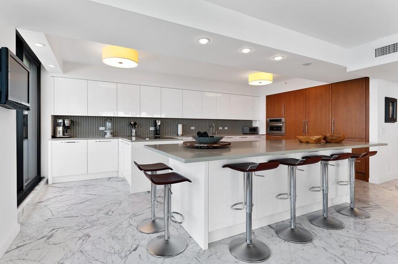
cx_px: 199
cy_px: 132
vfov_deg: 67.3
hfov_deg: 90.1
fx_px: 199
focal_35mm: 18
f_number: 8
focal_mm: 18
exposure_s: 1/25
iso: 100
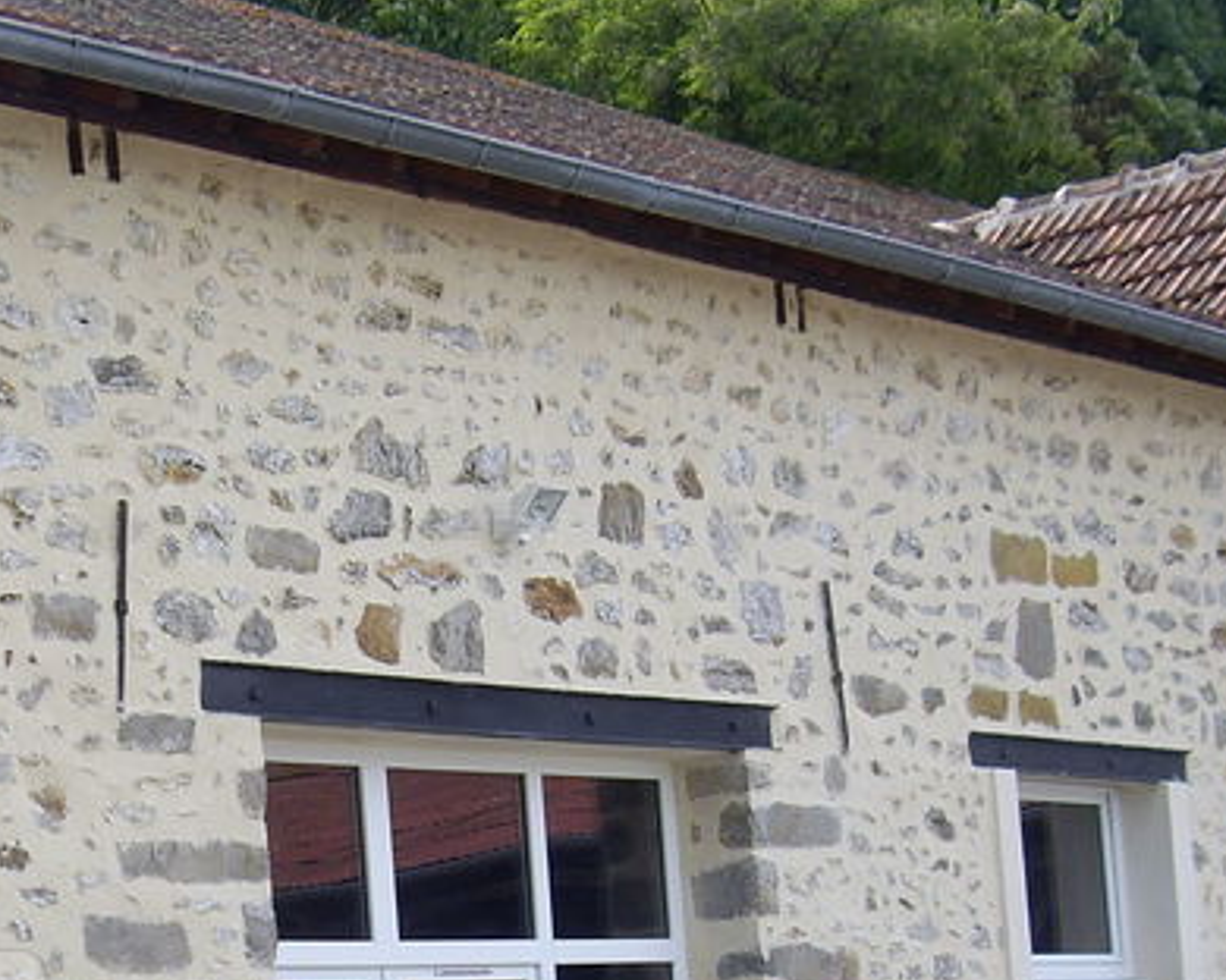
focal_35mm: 114
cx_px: 343
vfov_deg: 13.3
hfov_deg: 16.8
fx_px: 4136
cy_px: 1084
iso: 64
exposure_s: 1/320
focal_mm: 7.9
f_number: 2.8
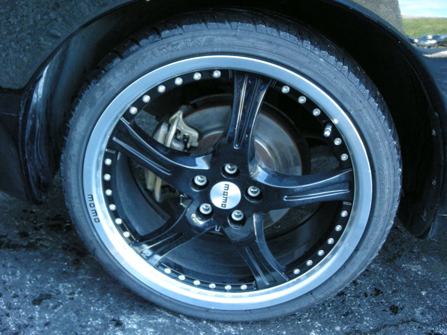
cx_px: 224
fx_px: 452
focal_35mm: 35
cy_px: 168
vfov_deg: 40.7
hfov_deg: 52.6
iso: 346
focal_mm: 5.7
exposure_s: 1/60
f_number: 2.8
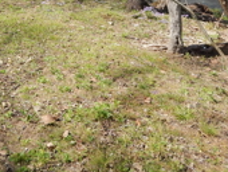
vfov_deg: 25.1
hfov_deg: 34.6
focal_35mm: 54
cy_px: -20
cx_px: 52
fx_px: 356
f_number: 6
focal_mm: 4
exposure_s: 1/400
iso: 200
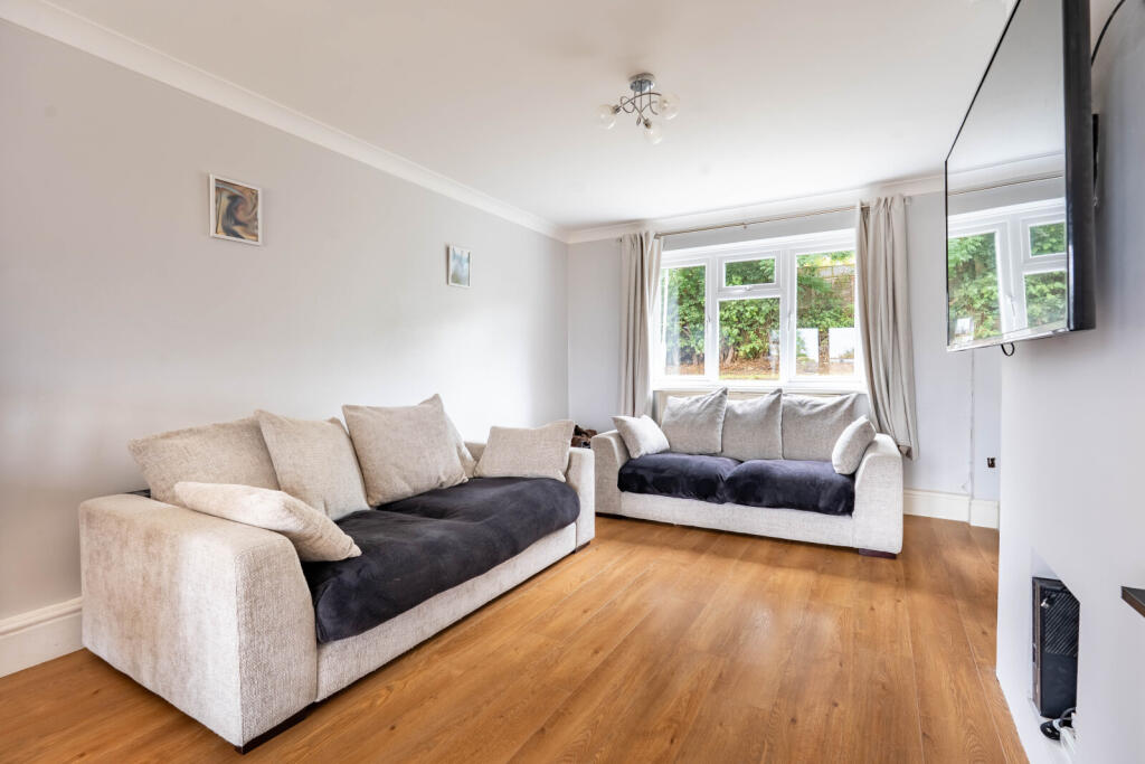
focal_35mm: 17
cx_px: 572
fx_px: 541
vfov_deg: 70.5
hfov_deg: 93.3
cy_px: 382
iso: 320
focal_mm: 17
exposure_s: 1/60
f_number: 8
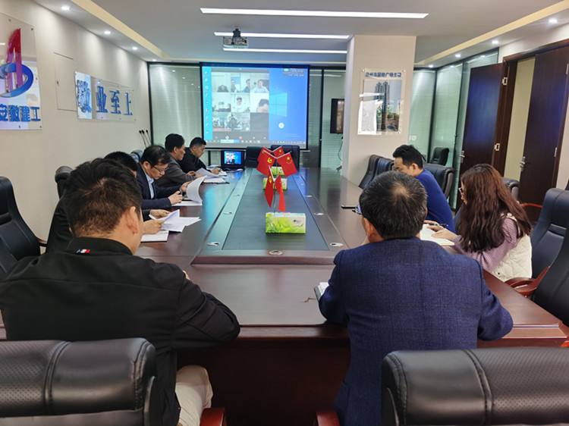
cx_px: 284
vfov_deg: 51.3
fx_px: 444
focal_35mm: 27
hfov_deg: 65.3
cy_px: 213
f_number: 1.6
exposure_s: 1/100
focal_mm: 5.56
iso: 125
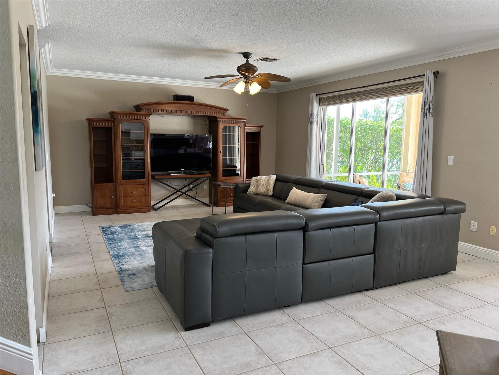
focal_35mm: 26
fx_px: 375
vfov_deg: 53.1
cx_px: 250
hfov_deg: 67.3
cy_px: 188
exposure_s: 1/120
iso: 80
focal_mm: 5.7
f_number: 1.5
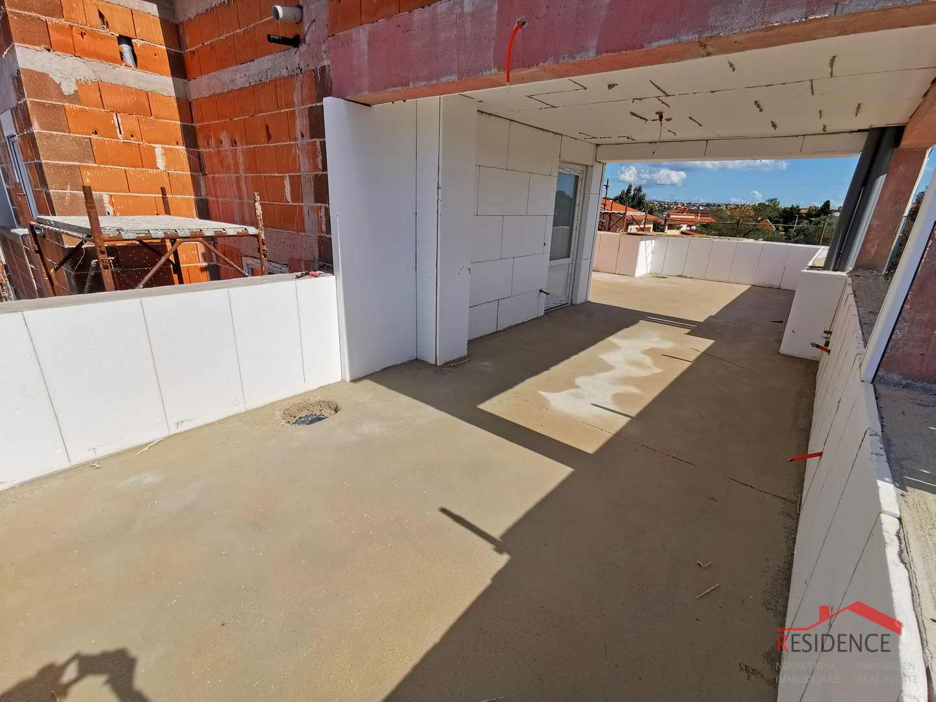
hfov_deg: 94.5
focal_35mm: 16
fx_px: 433
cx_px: 468
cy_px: 351
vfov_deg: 78.1
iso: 50
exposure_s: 1/973
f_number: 2.2
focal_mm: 2.35
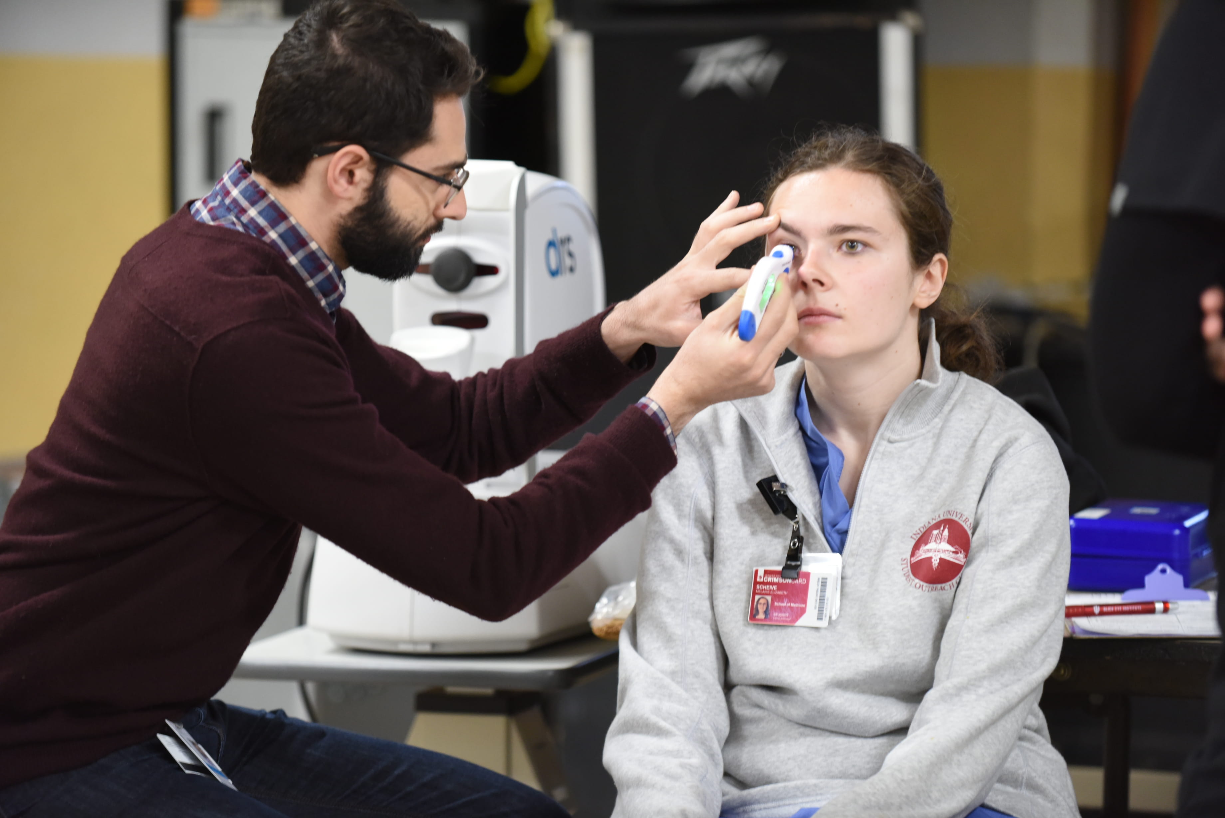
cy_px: 409
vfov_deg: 9.2
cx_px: 612
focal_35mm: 150
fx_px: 5105
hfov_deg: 13.7
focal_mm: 150
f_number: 2.8
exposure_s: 1/80
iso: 2000
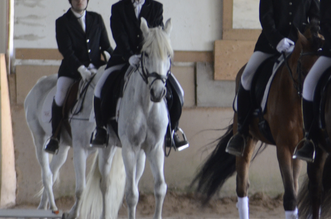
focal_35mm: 711
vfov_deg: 1.9
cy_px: 45
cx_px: 259
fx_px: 6524
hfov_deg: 2.9
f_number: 5.3
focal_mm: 270
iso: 1600
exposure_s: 1/160
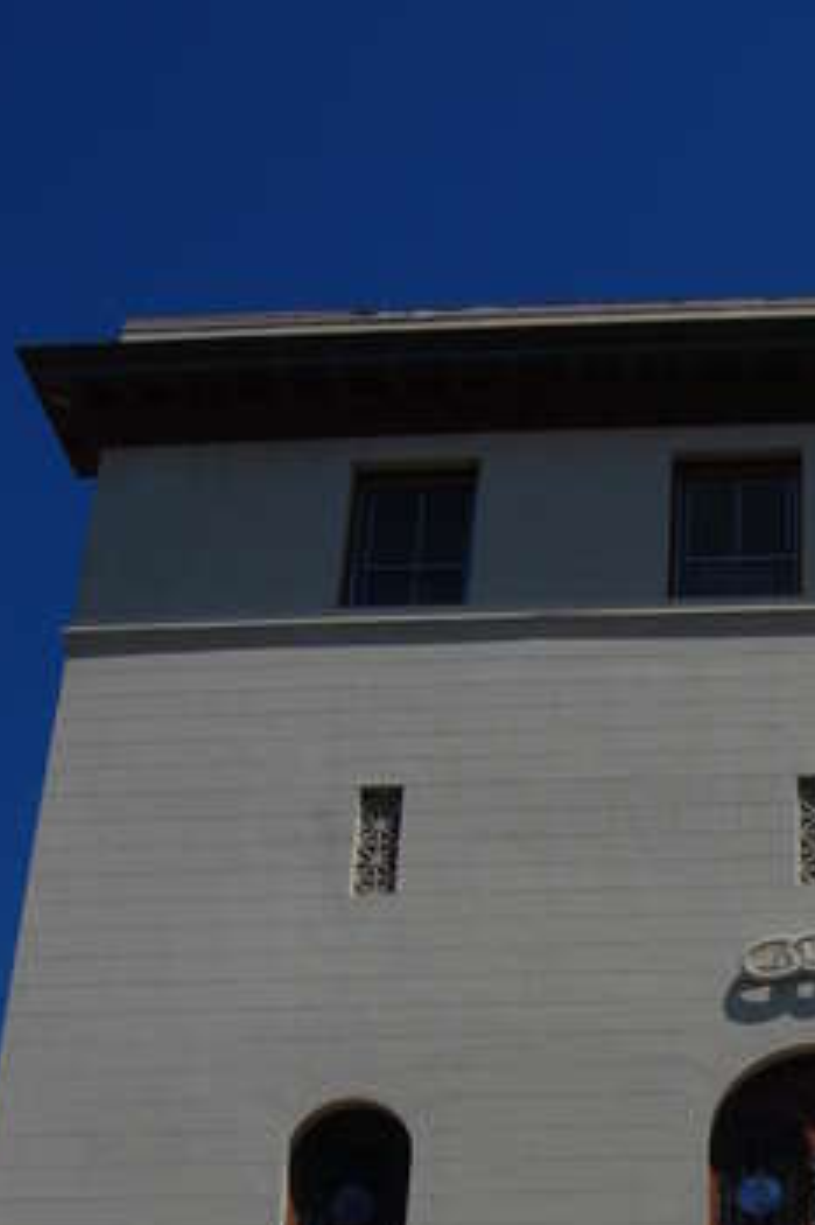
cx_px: 832
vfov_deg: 29.3
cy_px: 1166
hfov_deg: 20.2
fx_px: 2214
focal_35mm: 65
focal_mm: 19
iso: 200
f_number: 16
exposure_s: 1/250
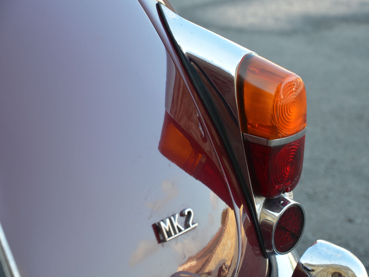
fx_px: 1151
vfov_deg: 13.7
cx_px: 208
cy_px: 138
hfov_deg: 18.2
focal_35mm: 108
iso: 250
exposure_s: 1/125
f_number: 5.6
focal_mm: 66
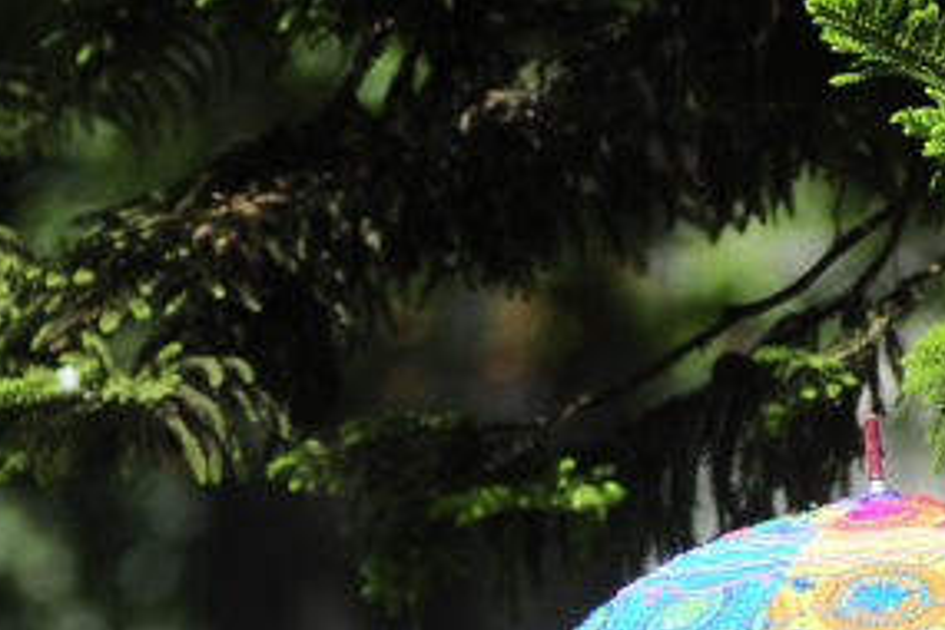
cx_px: 1088
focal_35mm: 808
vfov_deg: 1.7
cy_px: 842
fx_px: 21208
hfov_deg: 2.6
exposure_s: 1/1000
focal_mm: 200
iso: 100
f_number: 3.2
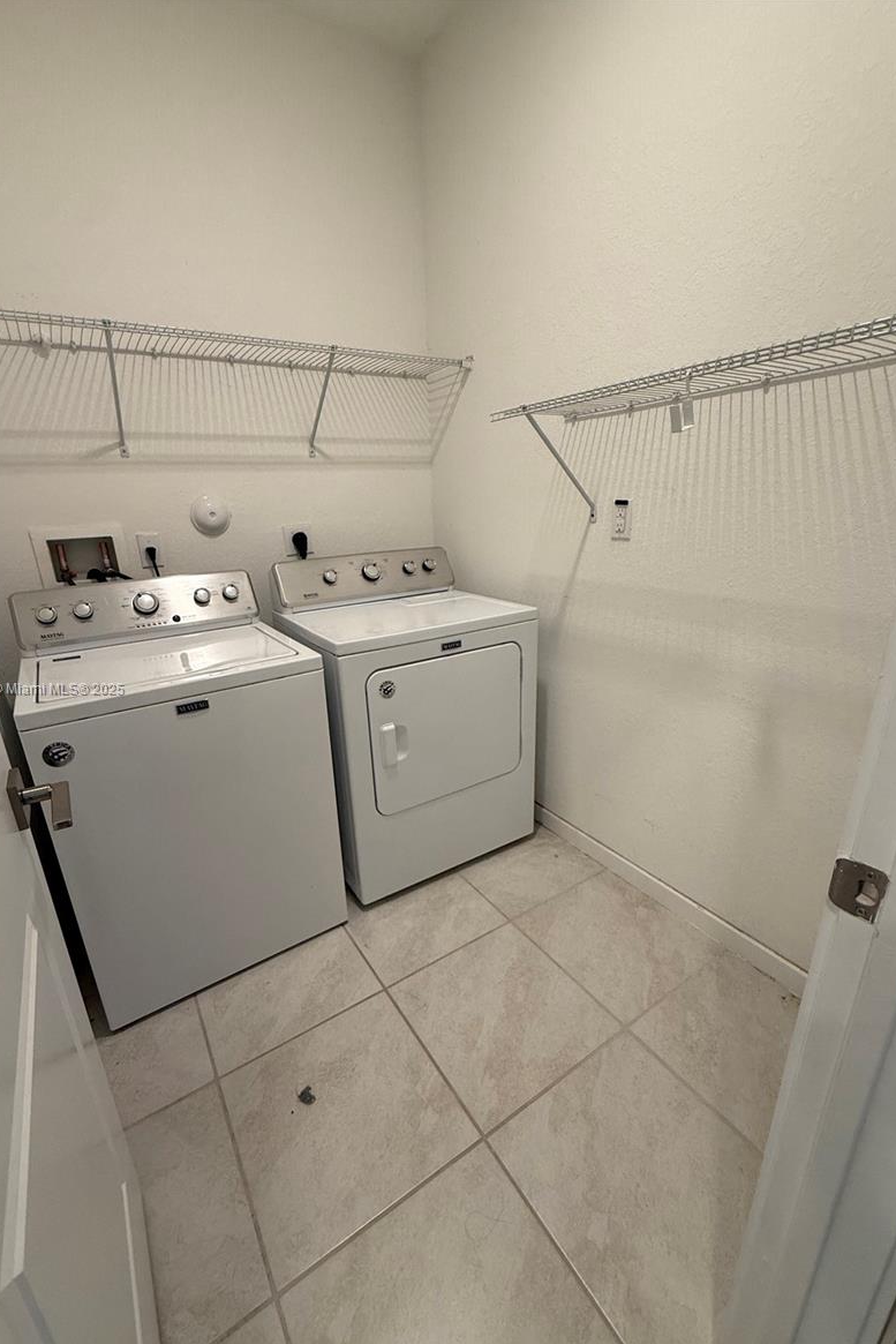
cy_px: 690
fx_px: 560
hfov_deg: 77.3
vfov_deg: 100.4
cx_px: 431
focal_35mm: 15
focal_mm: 2.22
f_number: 2.2
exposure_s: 1/60
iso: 200
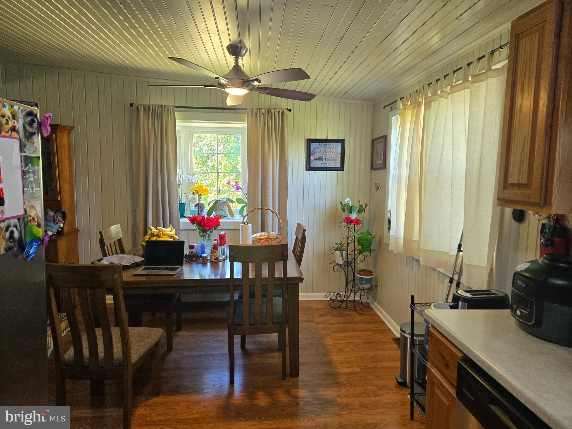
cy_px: 214
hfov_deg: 73.9
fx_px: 380
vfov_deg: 58.9
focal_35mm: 23
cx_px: 286
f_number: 1.8
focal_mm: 5.4
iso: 250
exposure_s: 1/120
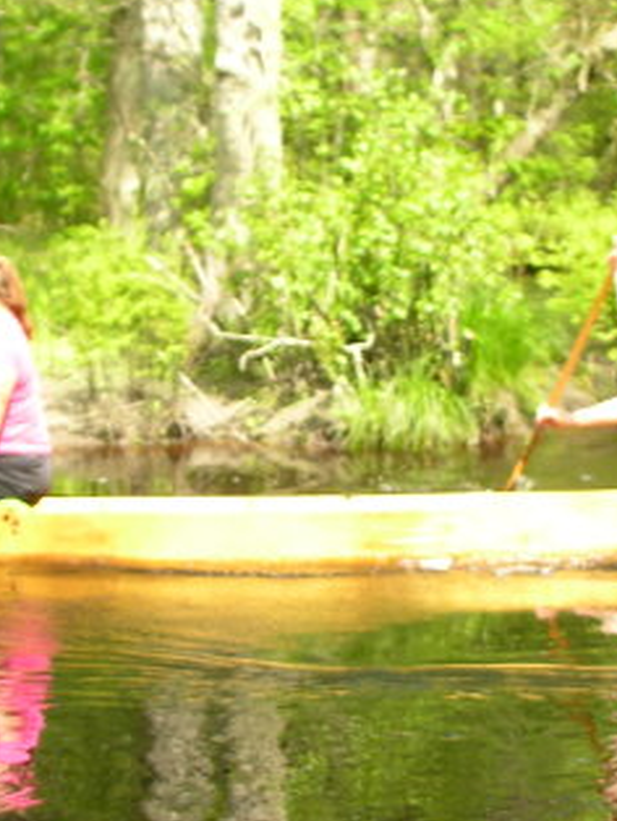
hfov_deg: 15.1
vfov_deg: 19.9
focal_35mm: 98
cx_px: 173
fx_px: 2326
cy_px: 596
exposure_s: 1/125
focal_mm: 8.9
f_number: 3.2
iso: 50
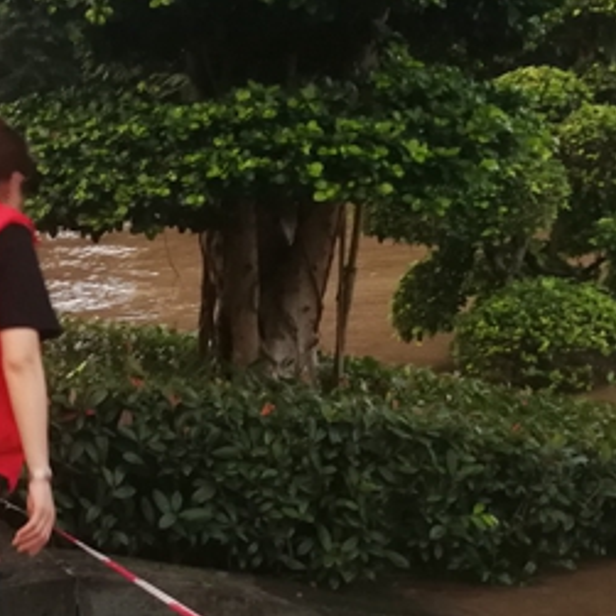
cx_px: 135
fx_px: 1591
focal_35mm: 79
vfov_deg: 21.9
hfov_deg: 21.7
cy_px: 326
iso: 320
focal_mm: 3.95
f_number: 2.2
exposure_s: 1/33.3
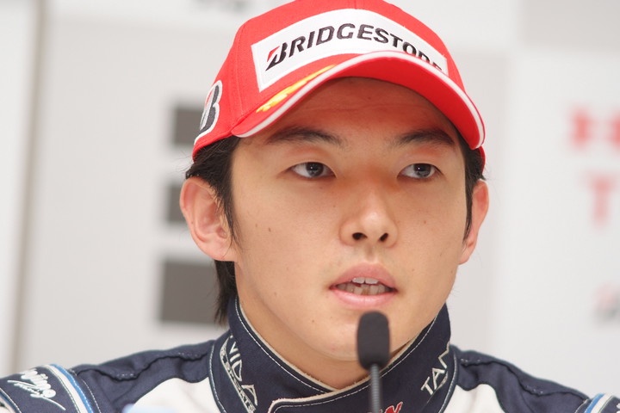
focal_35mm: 270
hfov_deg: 7.6
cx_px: 310
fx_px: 4650
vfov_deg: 5.1
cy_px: 206
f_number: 2.8
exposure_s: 1/250
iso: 400
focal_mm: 180
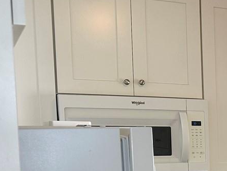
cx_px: 352
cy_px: 196
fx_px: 571
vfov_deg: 16.4
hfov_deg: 19.3
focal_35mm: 87
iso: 125
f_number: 1.78
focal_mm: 6.86
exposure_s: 1/120
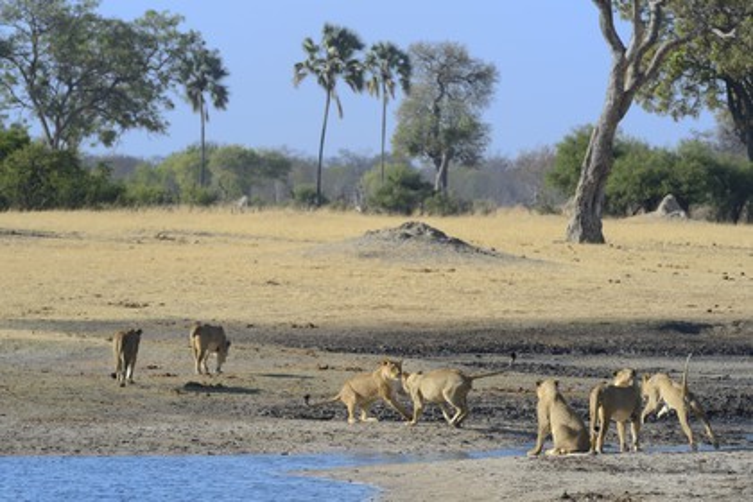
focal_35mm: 280
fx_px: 5856
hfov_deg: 7.4
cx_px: 376
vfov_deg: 4.9
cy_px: 251
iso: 400
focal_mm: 280
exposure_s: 1/500
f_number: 10
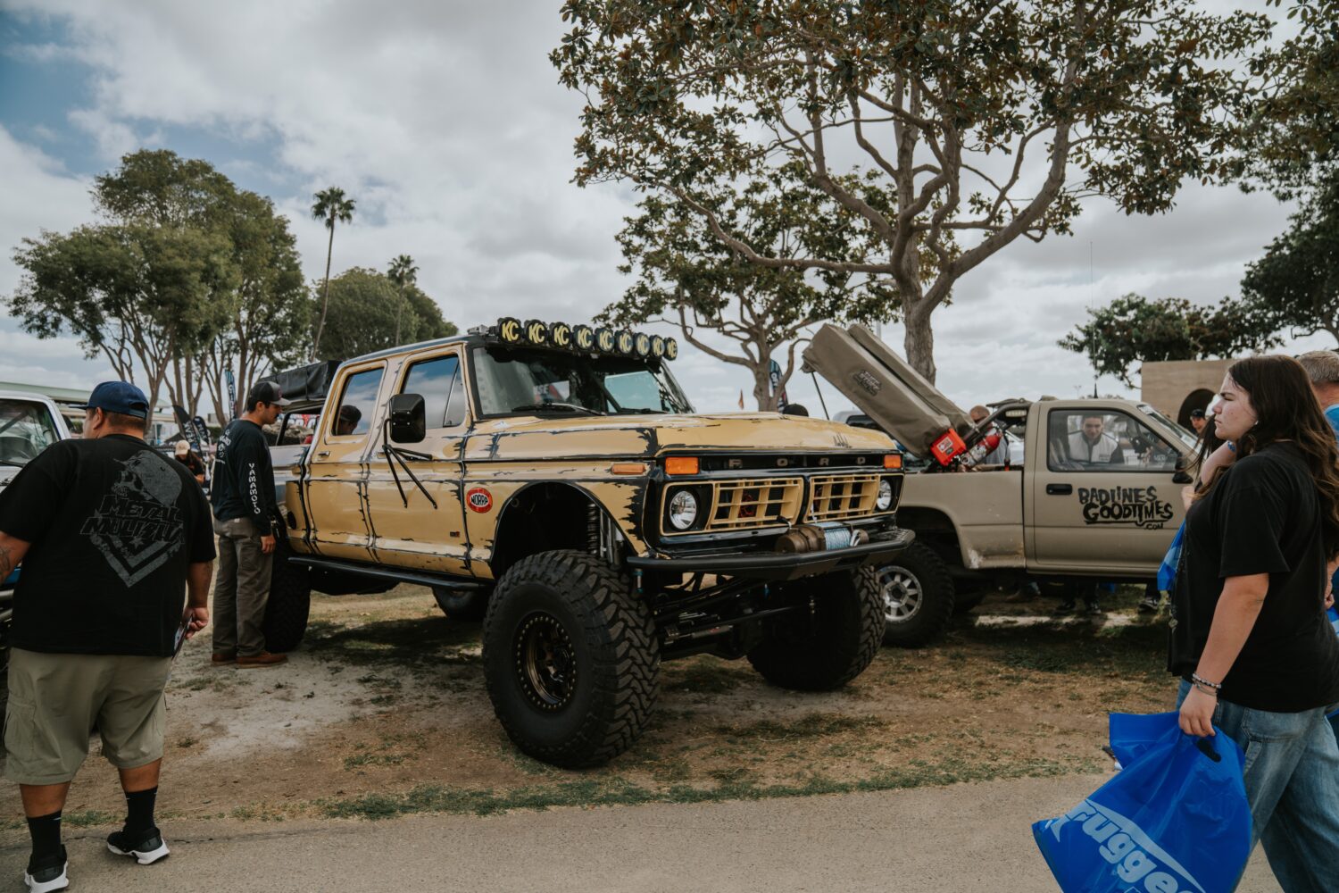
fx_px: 893
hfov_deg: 73.7
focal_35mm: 24
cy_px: 446
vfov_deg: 53.1
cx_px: 670
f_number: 2.8
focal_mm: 24
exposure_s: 1/640
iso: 100
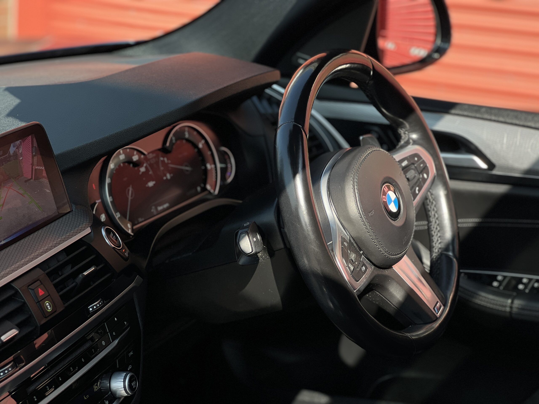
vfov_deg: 19.1
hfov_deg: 25.3
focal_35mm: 77
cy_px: 202
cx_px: 270
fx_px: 1199
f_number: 2.8
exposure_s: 1/307
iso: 25
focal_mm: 9
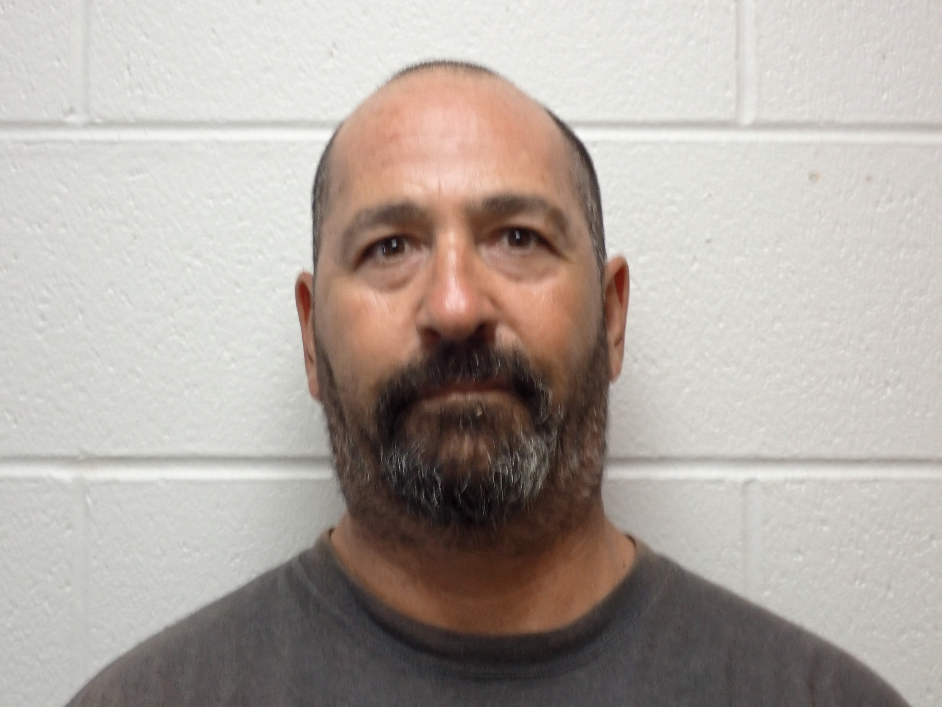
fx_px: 2231
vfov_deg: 18.0
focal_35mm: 82
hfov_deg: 23.8
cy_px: 354
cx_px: 471
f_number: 4.3
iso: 400
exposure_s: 1/25
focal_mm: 14.62
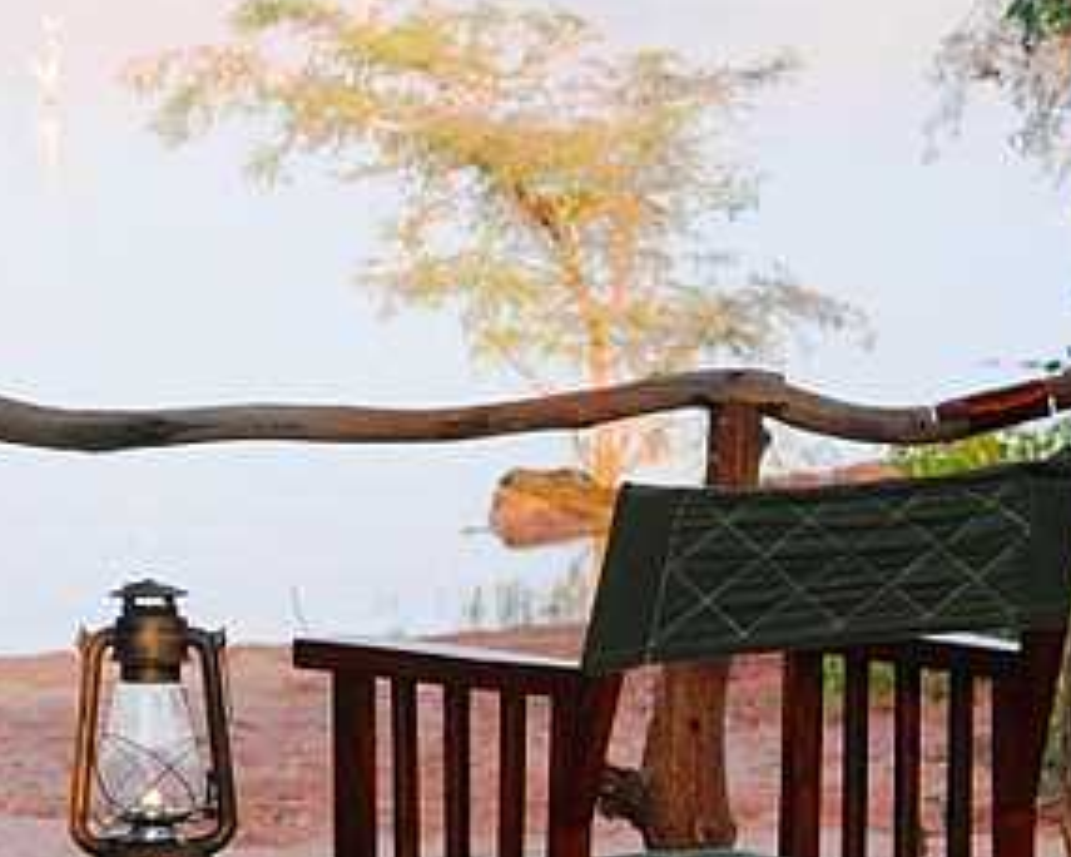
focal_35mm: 239
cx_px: 68
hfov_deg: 8.0
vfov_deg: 6.5
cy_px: 491
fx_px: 7590
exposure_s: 1/200
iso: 400
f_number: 9
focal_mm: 55
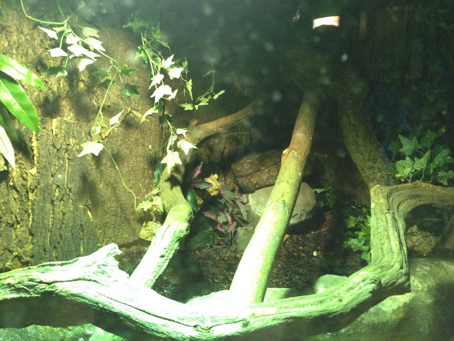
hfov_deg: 55.4
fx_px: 433
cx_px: 227
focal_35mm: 33
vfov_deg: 42.9
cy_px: 170
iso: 400
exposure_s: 1/20
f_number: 2.4
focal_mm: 4.12
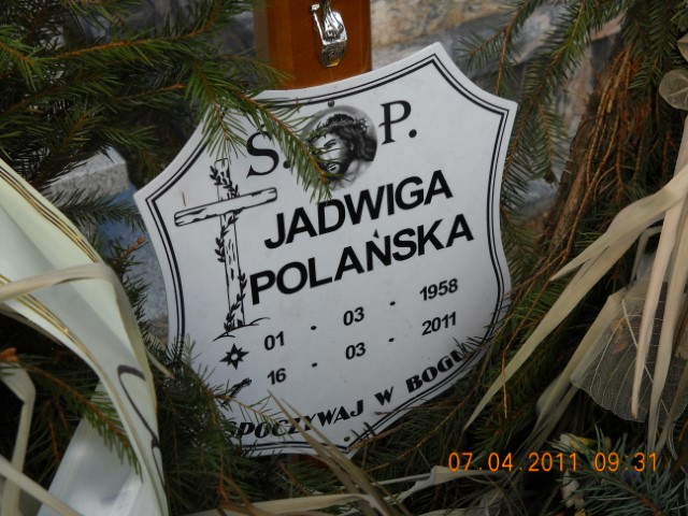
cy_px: 258
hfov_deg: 29.8
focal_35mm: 65
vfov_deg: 22.6
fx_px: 1292
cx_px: 344
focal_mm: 10.84
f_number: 4
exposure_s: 1/323
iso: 64
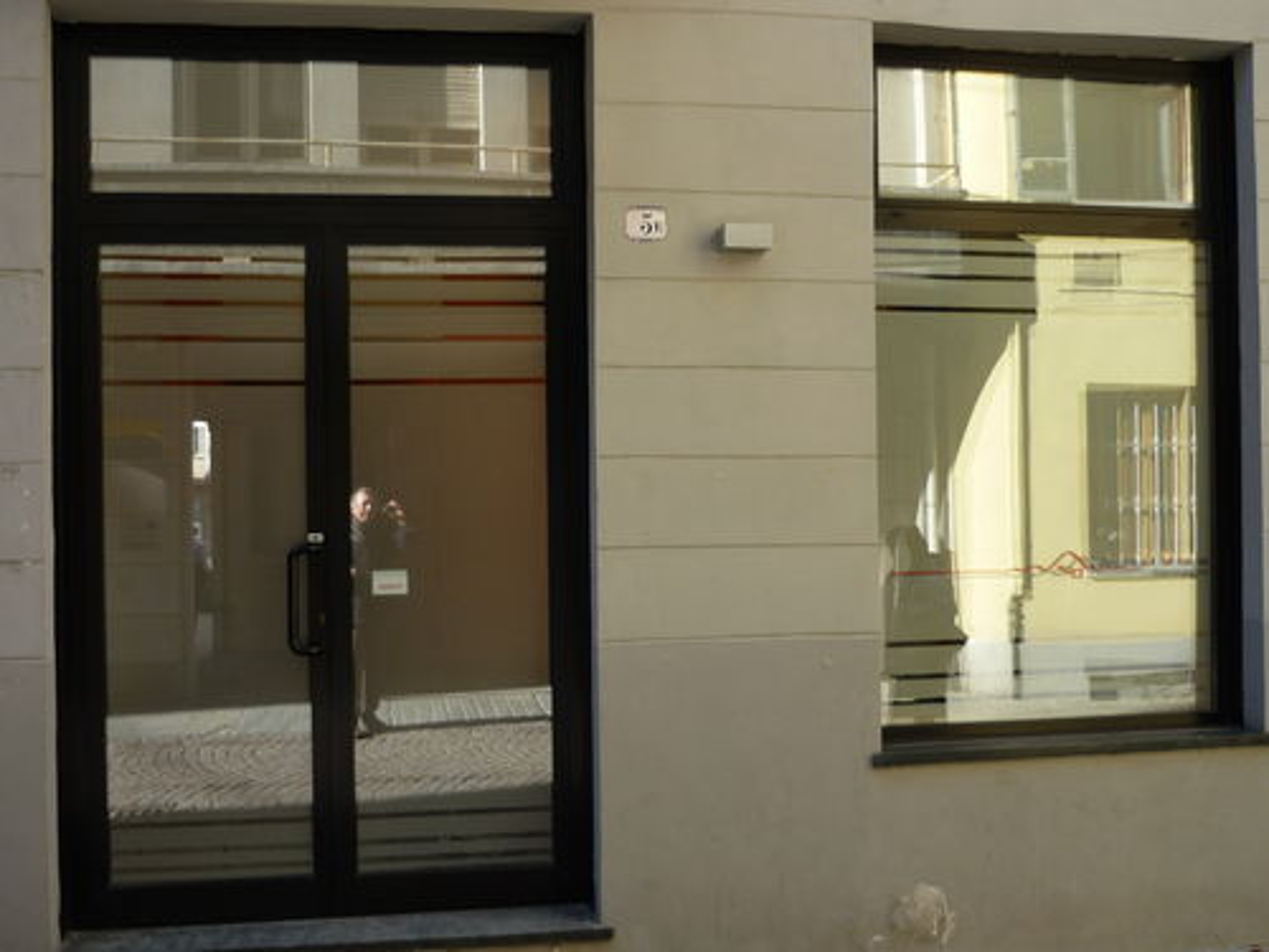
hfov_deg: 55.4
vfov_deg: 42.9
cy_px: 476
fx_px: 1210
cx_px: 634
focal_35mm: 33
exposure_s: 1/160
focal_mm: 5.5
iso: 100
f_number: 2.8
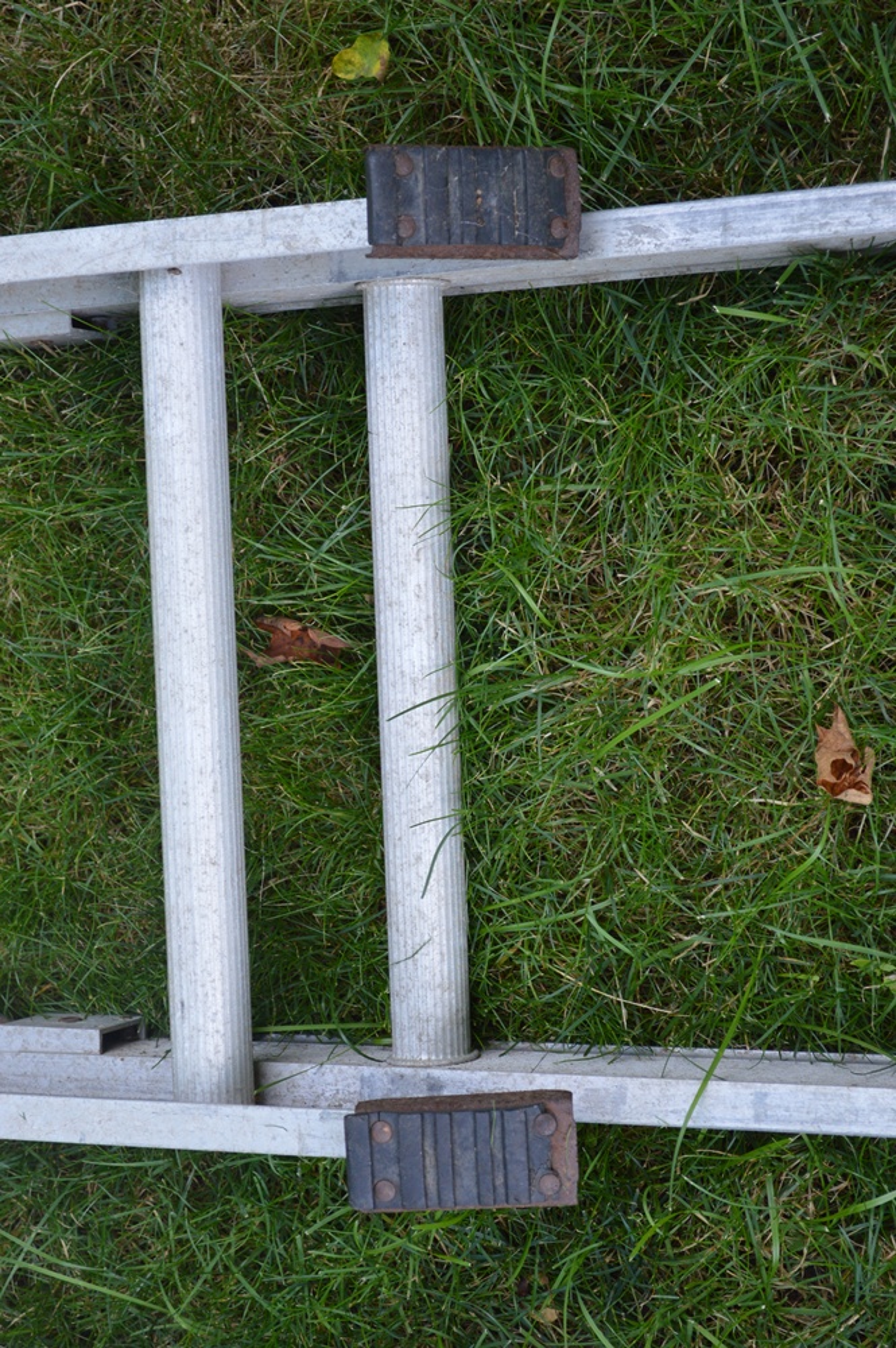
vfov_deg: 29.9
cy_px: 674
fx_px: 2524
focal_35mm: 68
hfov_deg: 20.1
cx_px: 448
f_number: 5.3
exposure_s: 1/125
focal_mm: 45
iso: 400
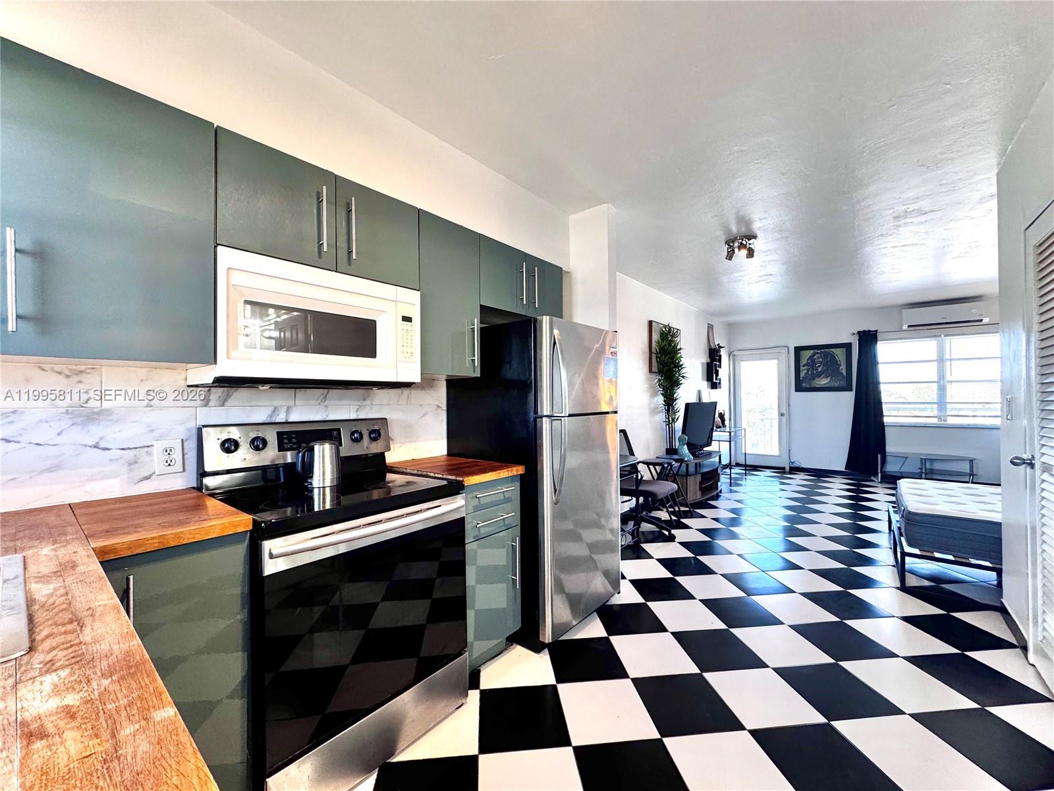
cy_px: 396
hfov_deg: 102.1
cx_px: 527
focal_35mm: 14
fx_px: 426
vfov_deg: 85.7
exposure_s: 1/120
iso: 200
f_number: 2.2
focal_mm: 2.22
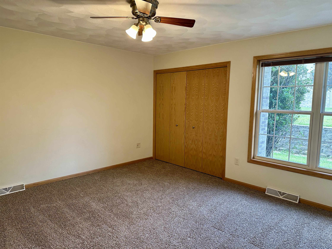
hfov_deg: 71.6
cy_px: 124
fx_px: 230
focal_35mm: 24
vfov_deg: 56.8
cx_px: 166
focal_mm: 6.86
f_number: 1.78
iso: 160
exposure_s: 1/120
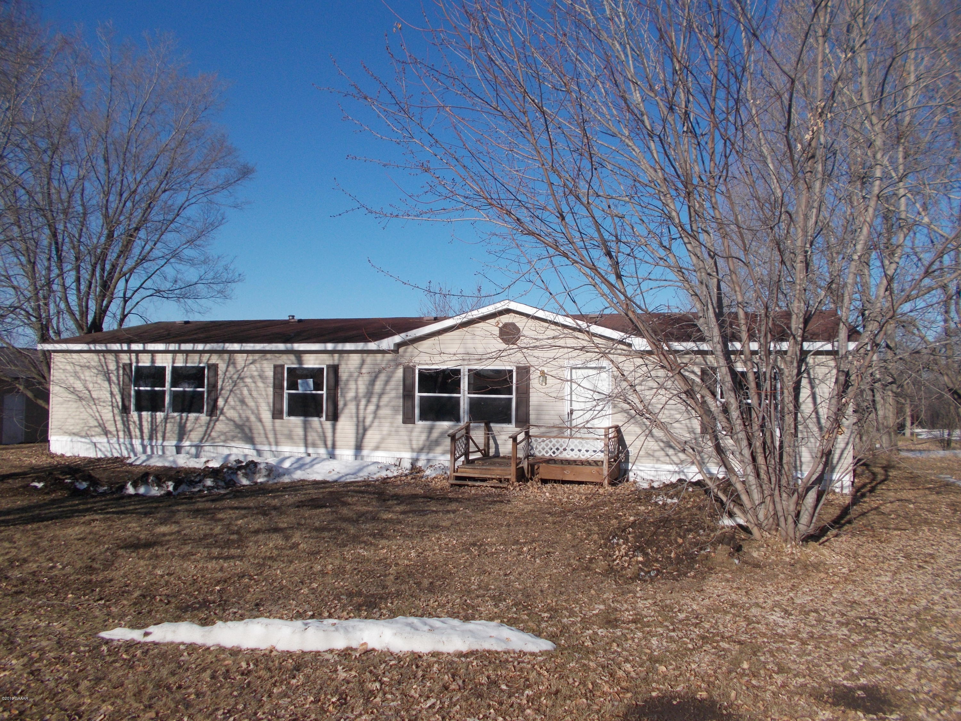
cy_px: 360
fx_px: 722
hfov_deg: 67.3
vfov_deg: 53.1
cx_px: 480
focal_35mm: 26
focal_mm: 4.6
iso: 80
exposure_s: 1/250
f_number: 8
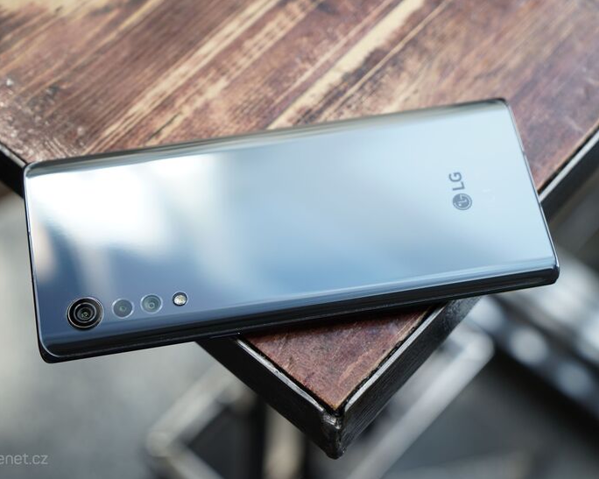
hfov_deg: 28.3
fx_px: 1188
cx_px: 276
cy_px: 240
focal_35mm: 67
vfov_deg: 22.8
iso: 100
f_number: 4.5
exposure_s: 1/80
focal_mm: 59
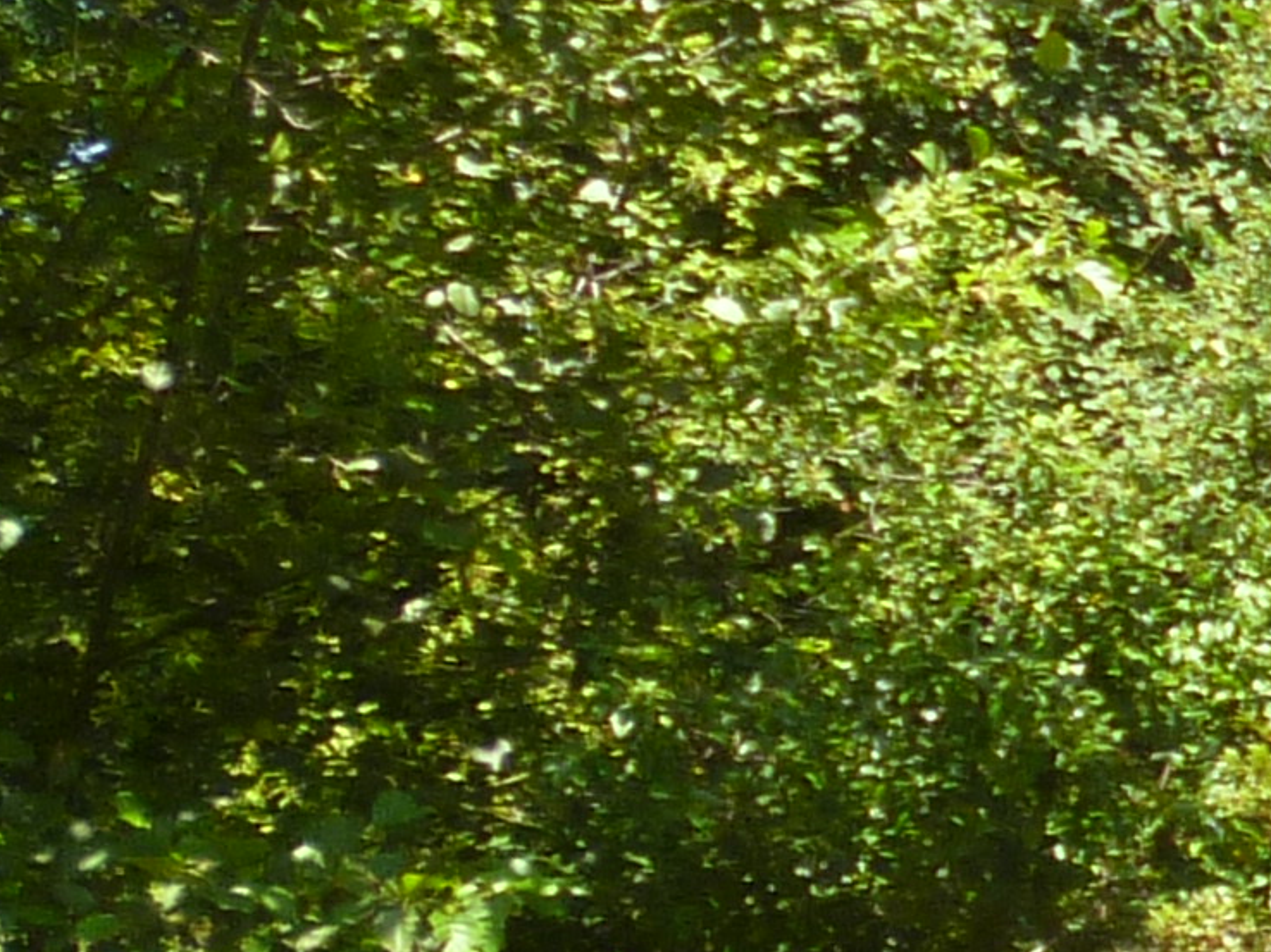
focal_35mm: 164
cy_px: 632
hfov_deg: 10.9
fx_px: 6020
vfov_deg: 9.0
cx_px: 2647
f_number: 3.1
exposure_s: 1/250
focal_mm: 5
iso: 100
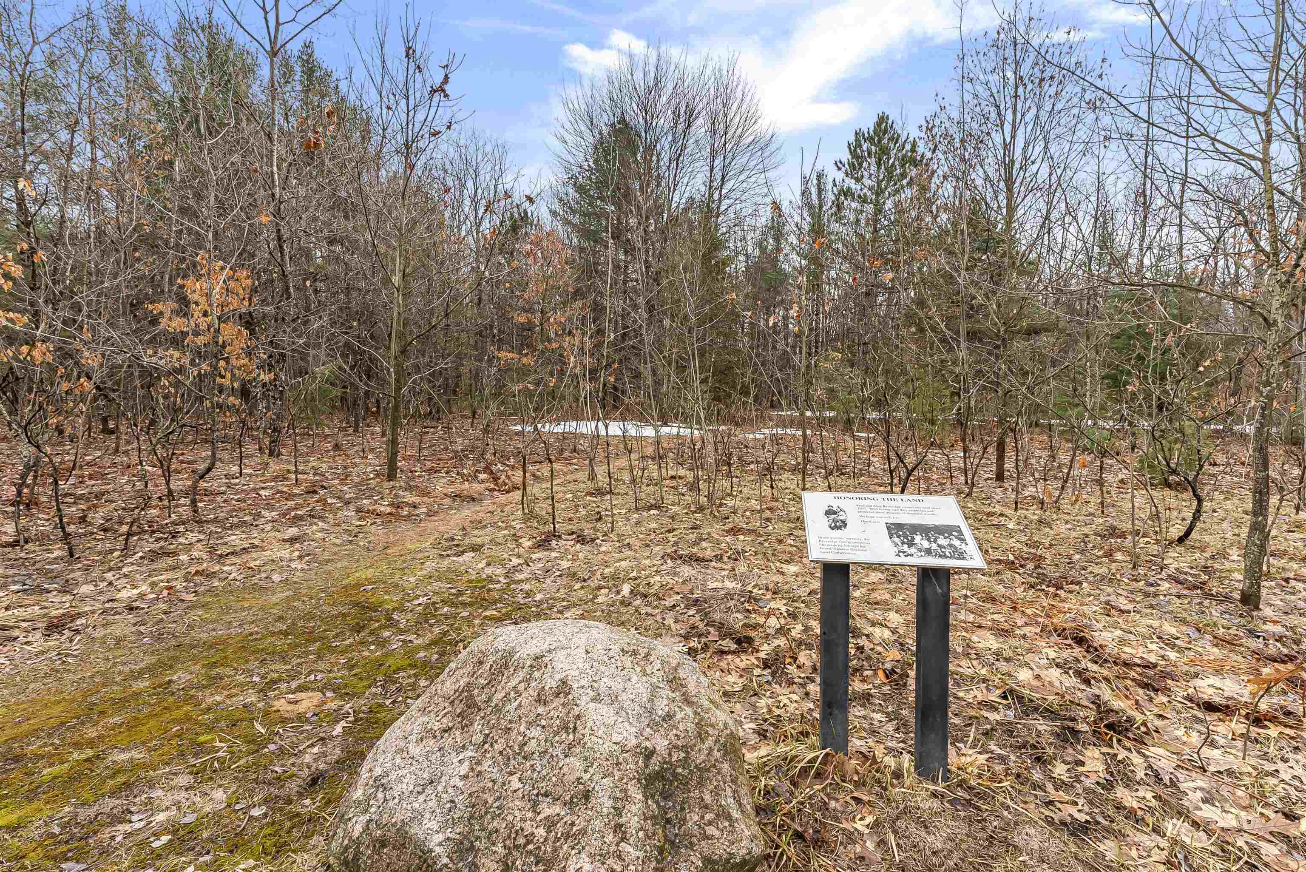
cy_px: 436
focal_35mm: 16
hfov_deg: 97.1
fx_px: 577
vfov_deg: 74.1
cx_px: 653
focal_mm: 15.9
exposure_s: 1/125
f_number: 16
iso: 800
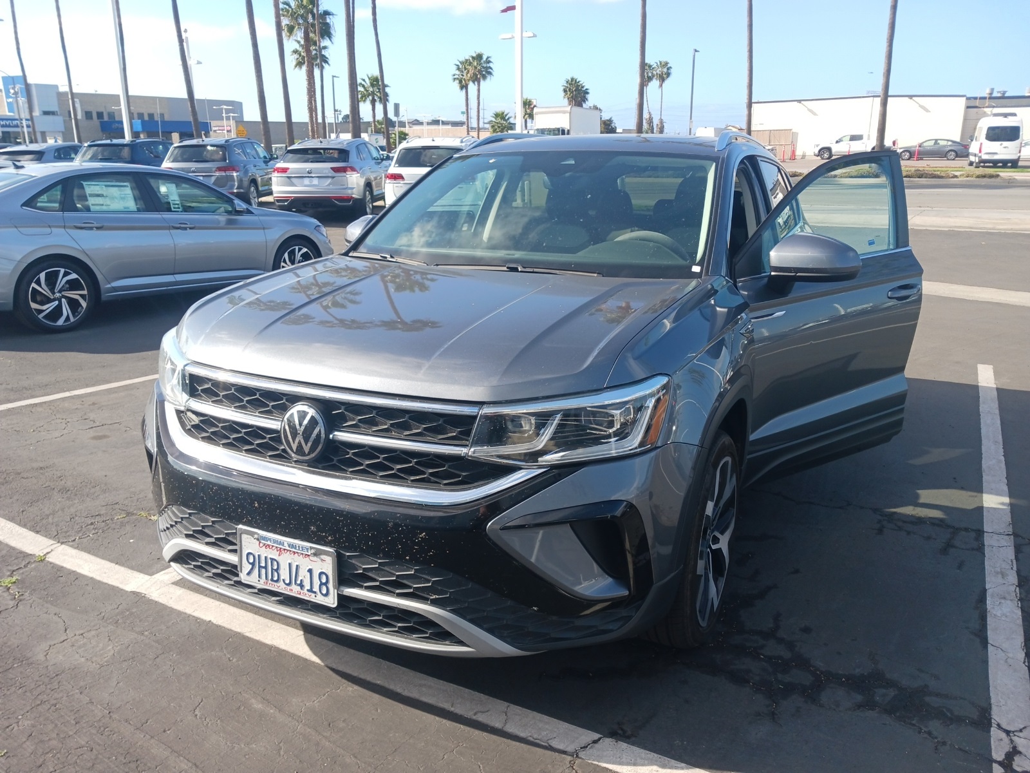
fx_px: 803
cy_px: 386
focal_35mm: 27
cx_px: 515
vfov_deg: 51.4
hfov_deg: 65.3
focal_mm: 4
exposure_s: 1/144
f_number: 1.8
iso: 20
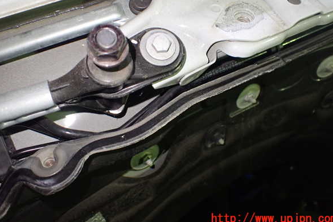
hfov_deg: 58.7
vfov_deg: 41.1
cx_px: 169
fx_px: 296
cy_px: 98
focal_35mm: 32
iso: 800
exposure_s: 1/50
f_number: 2.3
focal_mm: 5.4
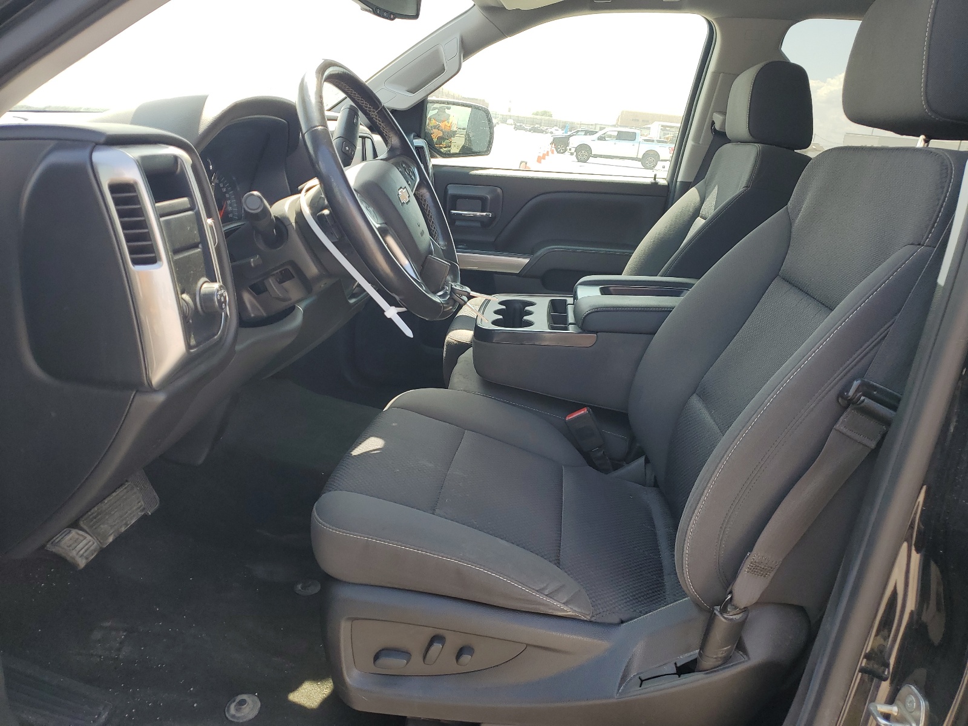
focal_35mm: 26
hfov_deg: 67.3
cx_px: 484
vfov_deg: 53.1
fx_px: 727
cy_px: 363
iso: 50
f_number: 1.5
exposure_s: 1/417
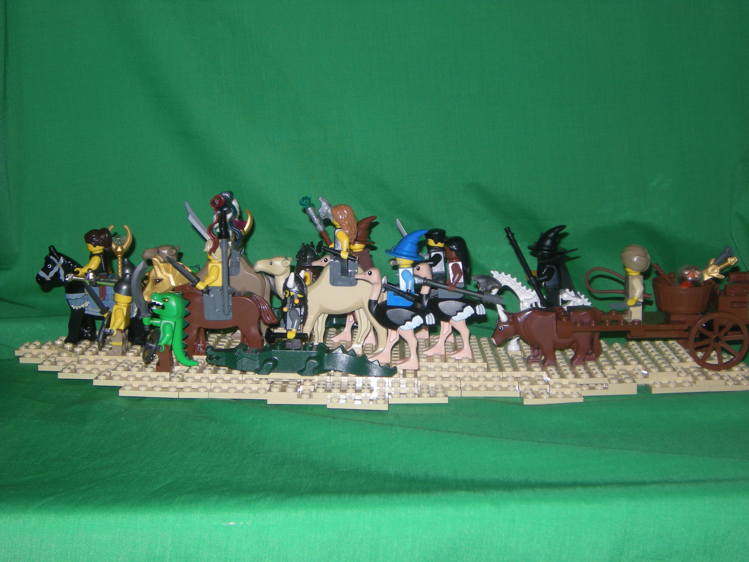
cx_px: 374
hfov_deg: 36.8
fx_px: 1125
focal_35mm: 52
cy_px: 281
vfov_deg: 28.0
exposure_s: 1/60
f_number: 3.8
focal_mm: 8.8
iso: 64
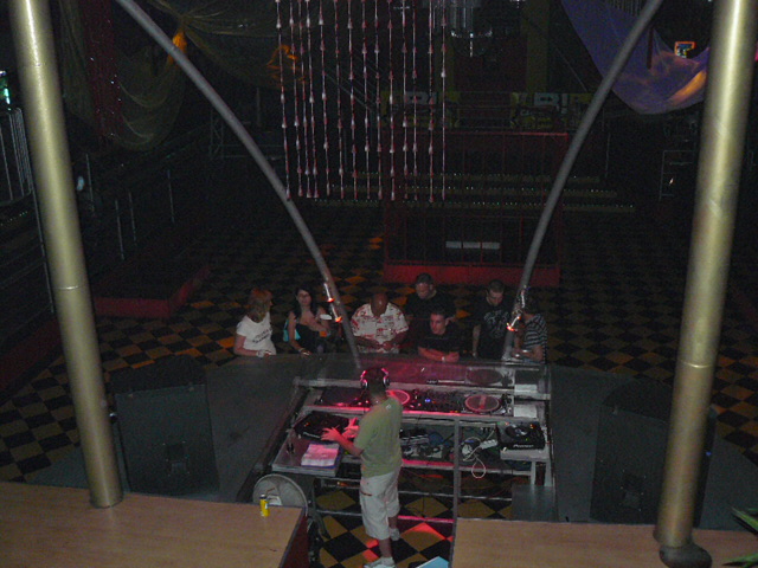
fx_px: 788
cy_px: 284
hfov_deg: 51.4
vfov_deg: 39.7
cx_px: 379
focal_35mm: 36
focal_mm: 6
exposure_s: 1/30
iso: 400
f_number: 2.8
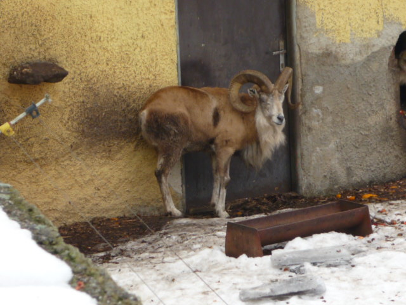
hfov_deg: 12.3
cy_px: 152
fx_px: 1877
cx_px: 203
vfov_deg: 9.3
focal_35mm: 160
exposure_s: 1/60
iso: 125
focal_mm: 16.5
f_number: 5.1
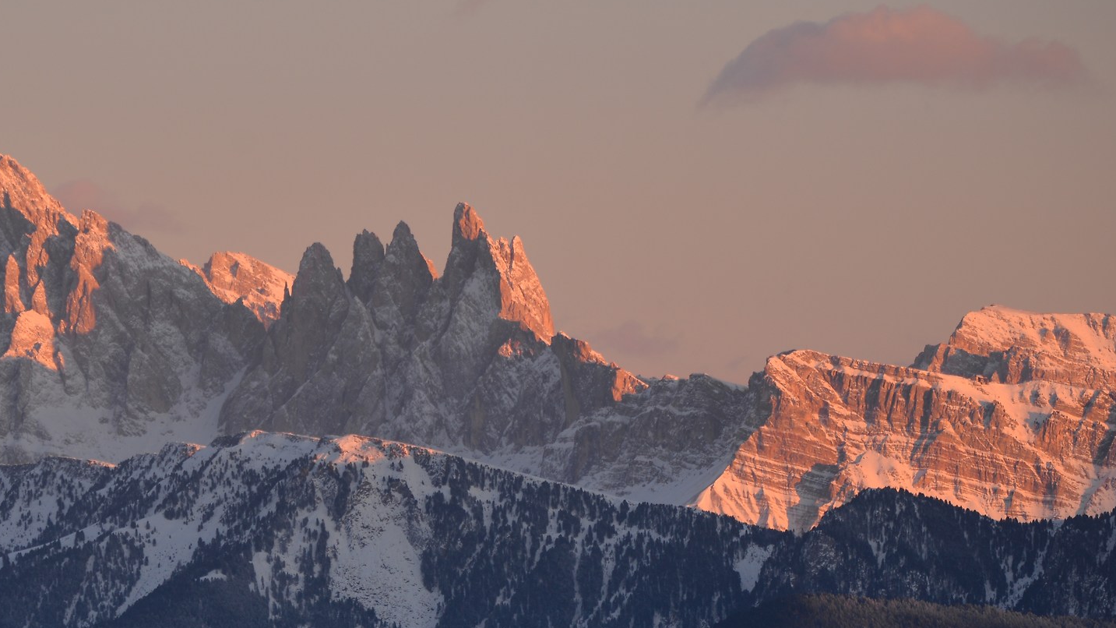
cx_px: 276
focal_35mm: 386
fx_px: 11422
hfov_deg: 5.6
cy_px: 482
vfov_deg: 3.1
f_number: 6.3
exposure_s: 1/250
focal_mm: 220
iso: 250
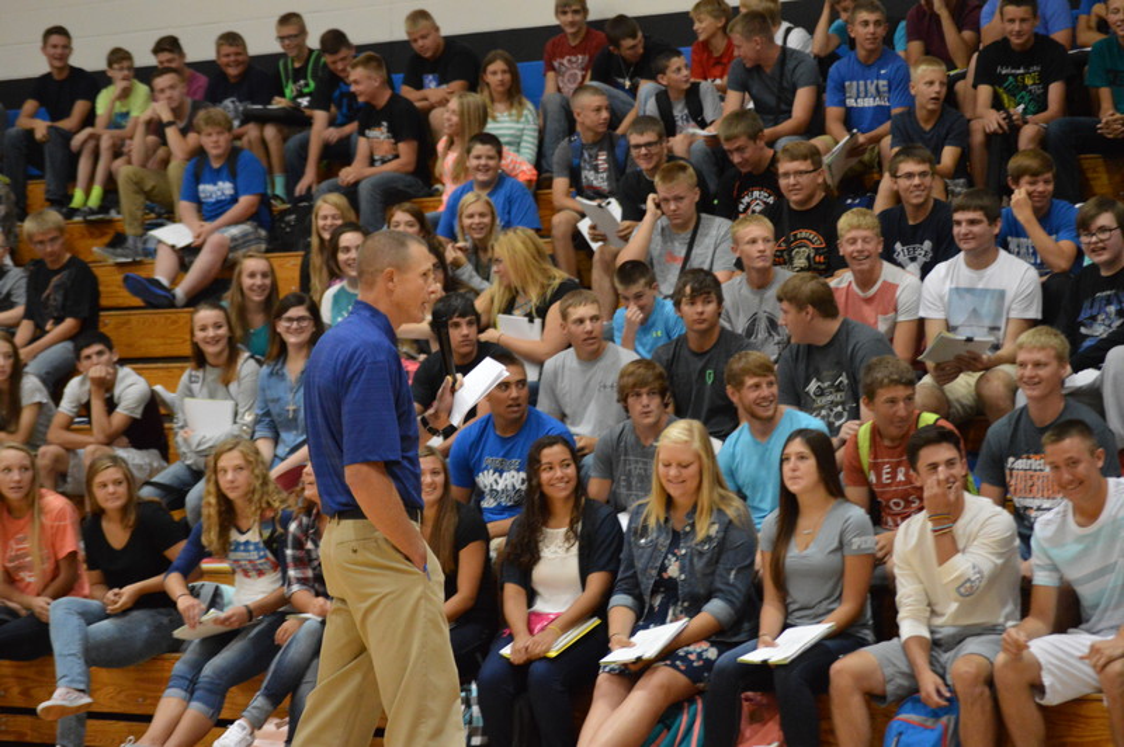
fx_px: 3088
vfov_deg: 13.8
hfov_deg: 20.6
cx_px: 562
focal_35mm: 99
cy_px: 374
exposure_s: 1/125
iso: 3200
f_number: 4.2
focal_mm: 66
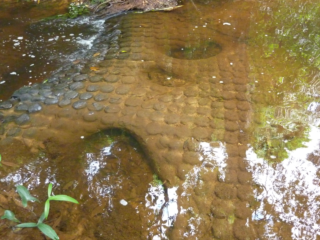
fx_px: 296
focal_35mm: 32
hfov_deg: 56.8
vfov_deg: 44.2
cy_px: 120
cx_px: 160
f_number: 3.3
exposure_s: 1/50
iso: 800
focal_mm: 4.4
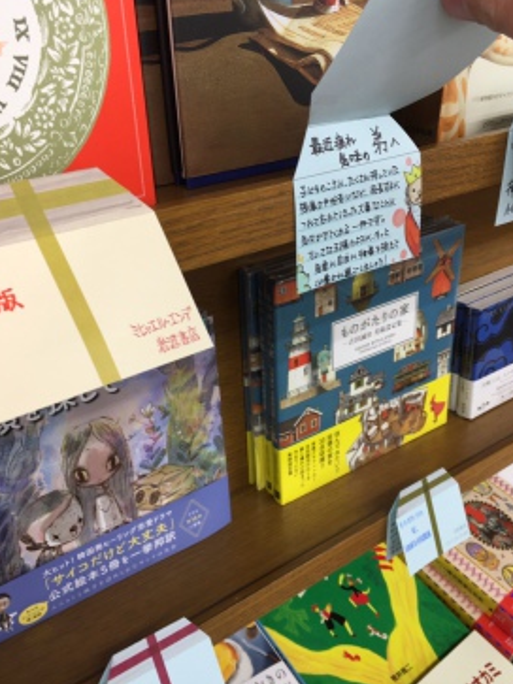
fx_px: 633
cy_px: 345
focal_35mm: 32
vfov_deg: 56.8
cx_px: 247
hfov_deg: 44.1
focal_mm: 4.15
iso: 25
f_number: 2.2
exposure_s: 1/30
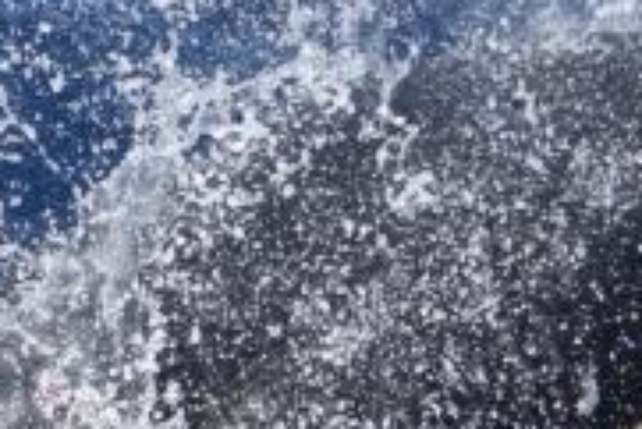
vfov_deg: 3.7
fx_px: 6693
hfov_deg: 5.5
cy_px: 427
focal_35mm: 375
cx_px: -53
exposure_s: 1/8000
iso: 720
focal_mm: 85
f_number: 4.8
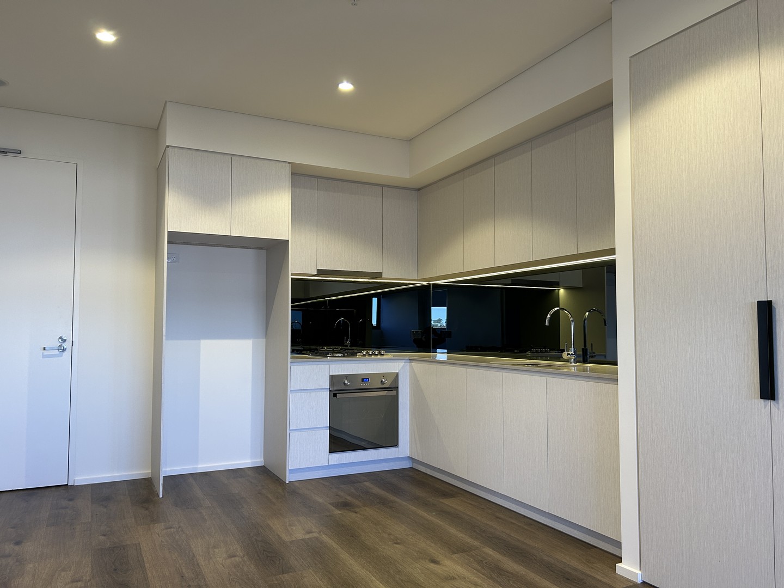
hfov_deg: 67.3
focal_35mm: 26
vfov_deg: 53.1
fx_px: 589
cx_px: 392
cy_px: 294
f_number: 1.5
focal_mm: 5.7
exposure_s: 1/100
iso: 100
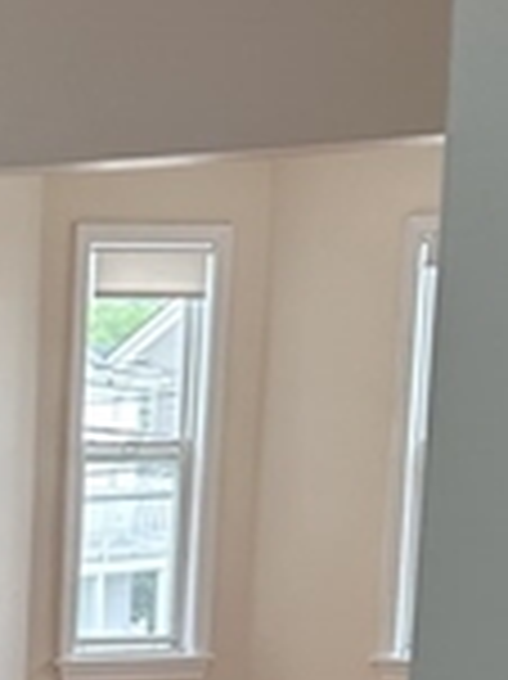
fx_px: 2391
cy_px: 928
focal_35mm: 122
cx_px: -225
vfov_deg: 15.3
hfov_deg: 11.7
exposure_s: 1/121
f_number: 1.78
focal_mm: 6.86
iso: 125
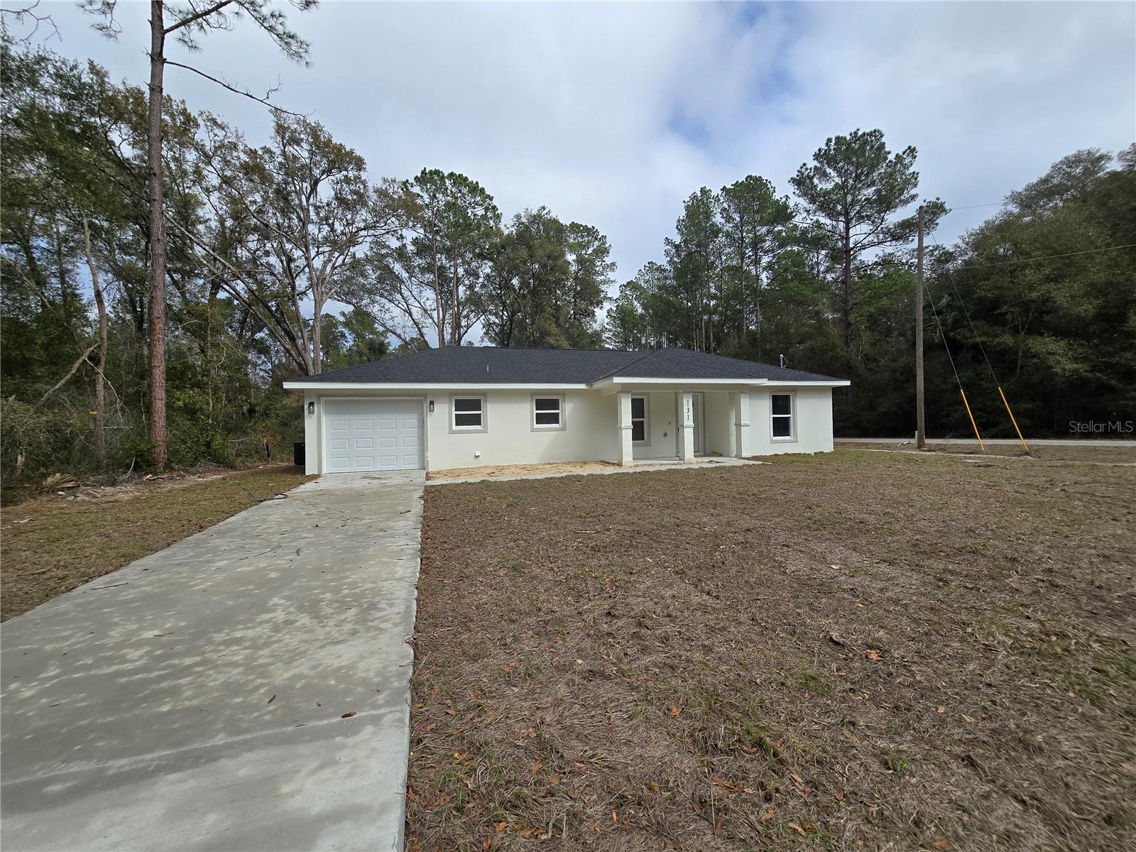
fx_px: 427
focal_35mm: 13
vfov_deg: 89.9
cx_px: 568
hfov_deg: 106.2
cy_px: 426
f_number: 2.2
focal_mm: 2.2
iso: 50
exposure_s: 1/2805
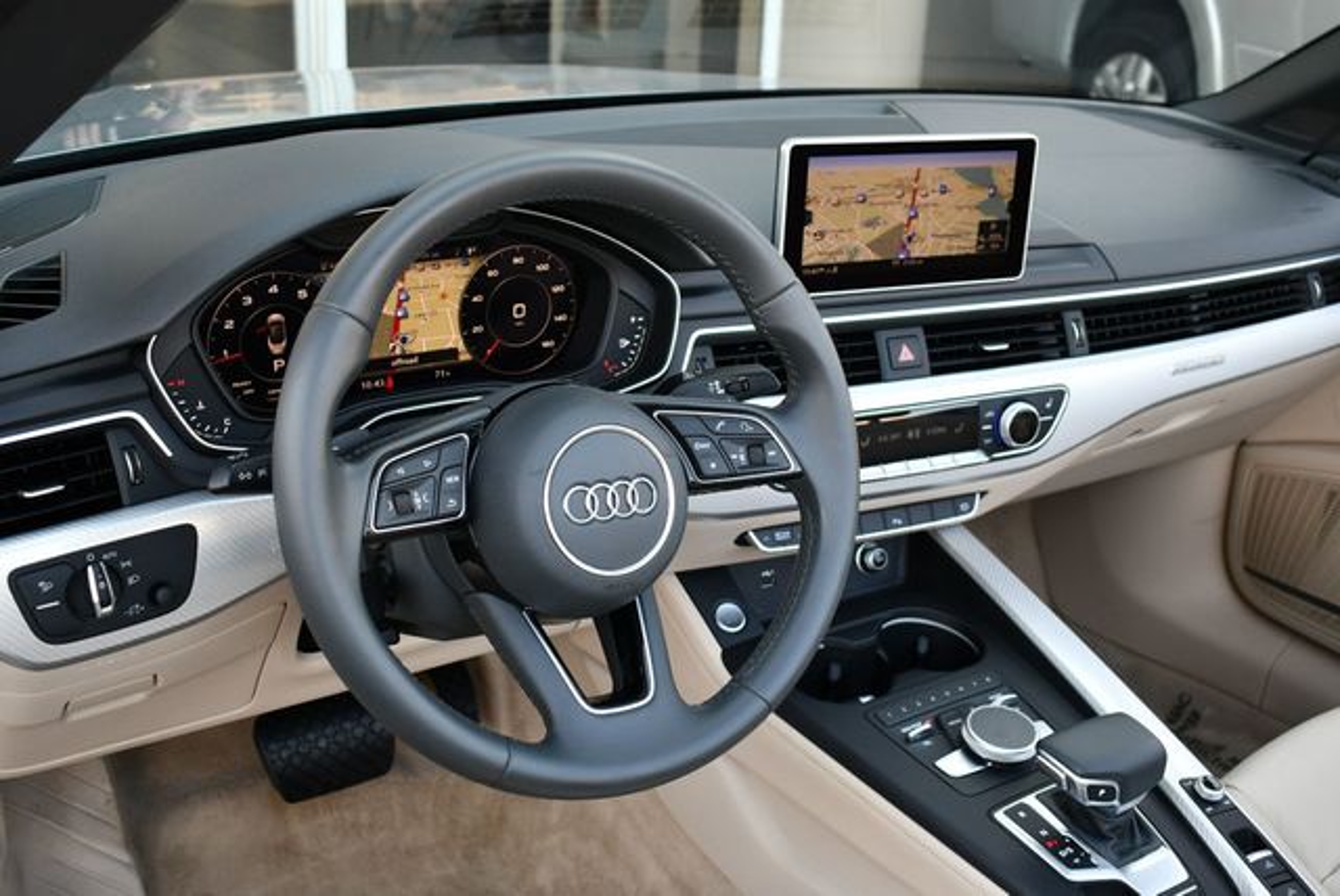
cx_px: 670
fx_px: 1565
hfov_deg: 46.4
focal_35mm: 42
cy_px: 448
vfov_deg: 32.0
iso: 400
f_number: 3.8
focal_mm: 21
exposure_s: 1/250
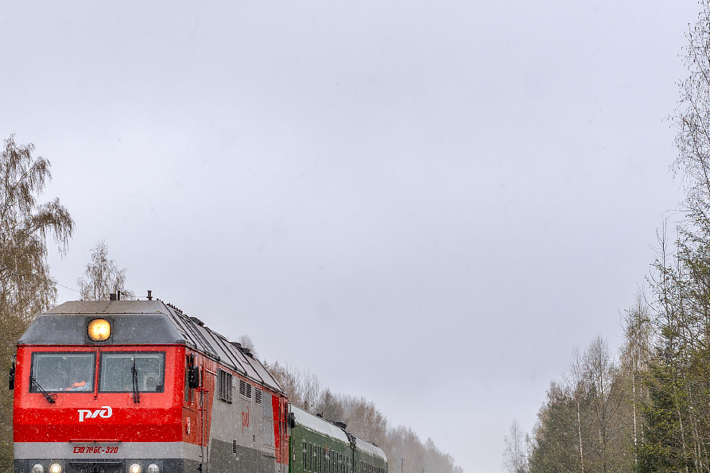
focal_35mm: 84
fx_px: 1656
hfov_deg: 24.0
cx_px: 201
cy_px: 312
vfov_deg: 16.2
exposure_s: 1/500
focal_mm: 50
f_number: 4.5
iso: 200
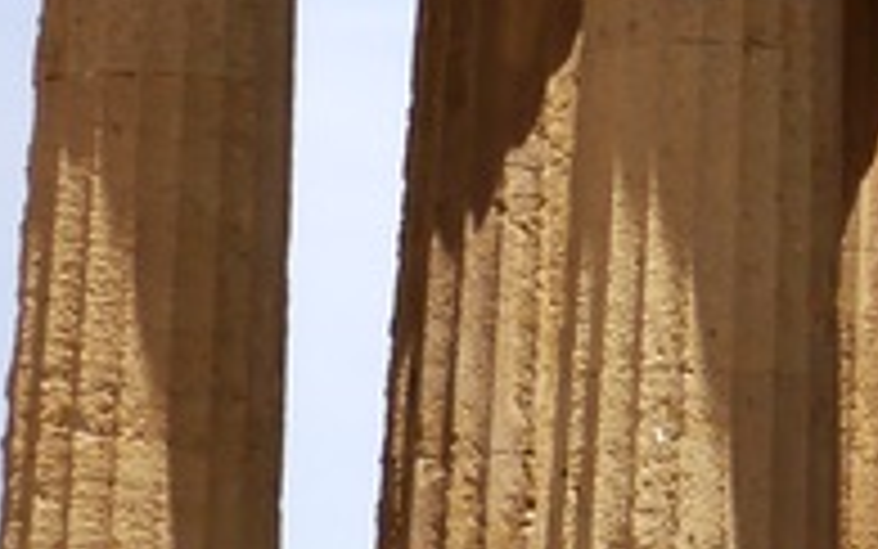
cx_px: 1954
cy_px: -180
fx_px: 5074
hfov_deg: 9.1
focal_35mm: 212
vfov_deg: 6.1
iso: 160
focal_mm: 19
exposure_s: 1/400
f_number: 8
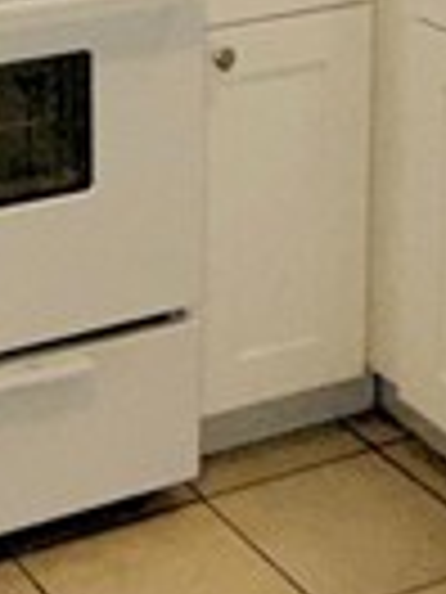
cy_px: -198
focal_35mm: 68
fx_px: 1168
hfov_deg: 20.4
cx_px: -77
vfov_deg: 24.5
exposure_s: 1/60
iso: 64
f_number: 2.2
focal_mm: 2.22
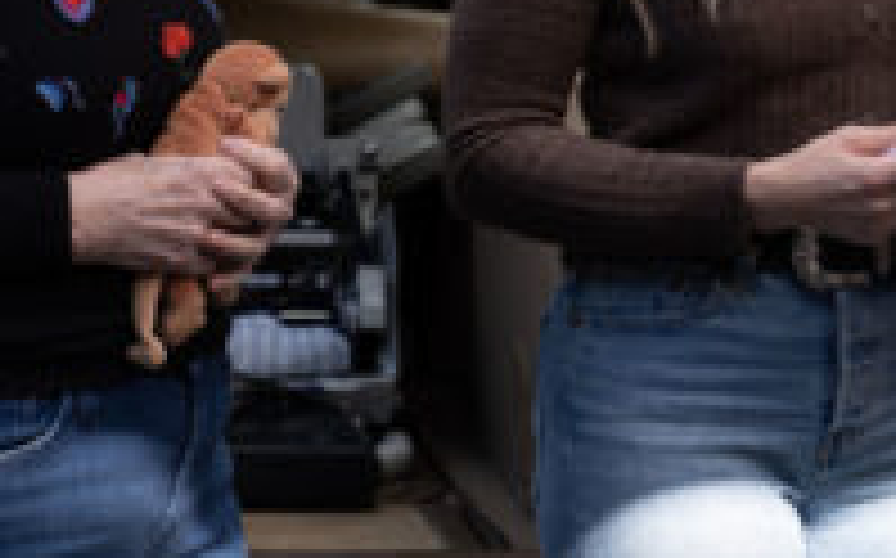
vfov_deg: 4.1
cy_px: 76
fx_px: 7734
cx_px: 955
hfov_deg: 6.6
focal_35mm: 317
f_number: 4
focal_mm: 103
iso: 400
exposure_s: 1/800
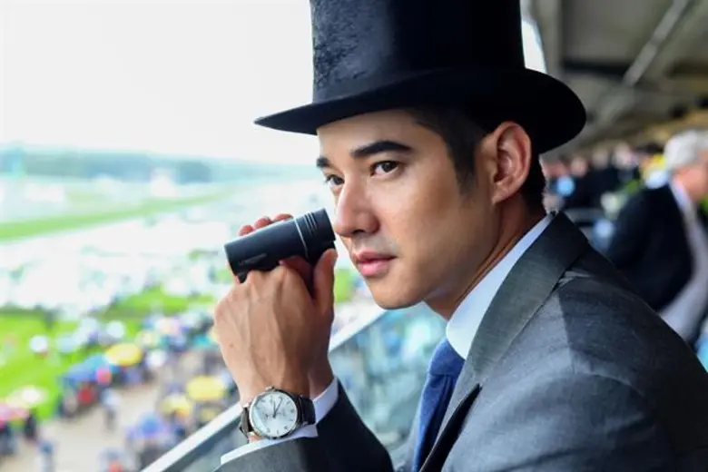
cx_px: 354
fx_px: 983
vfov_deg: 27.0
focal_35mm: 50
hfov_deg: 39.6
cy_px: 236
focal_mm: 50
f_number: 4
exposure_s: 1/50
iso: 200
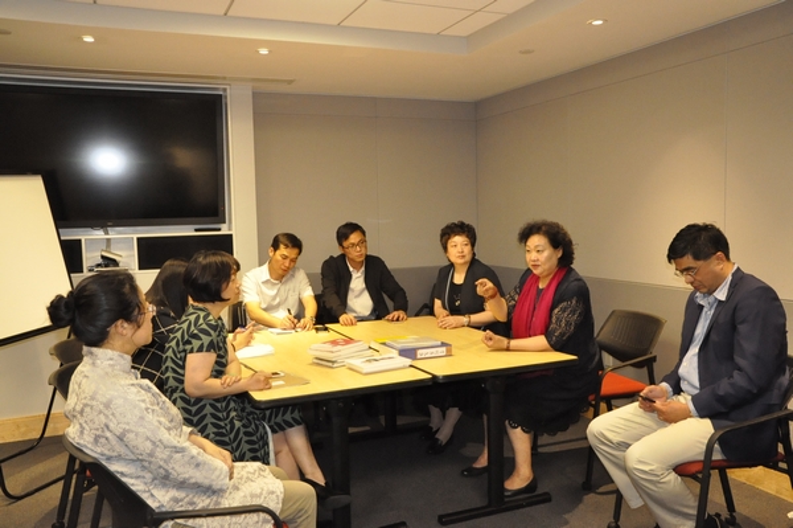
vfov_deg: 43.5
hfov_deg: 62.0
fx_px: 660
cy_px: 264
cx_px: 396
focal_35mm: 30
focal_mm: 20
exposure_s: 1/100
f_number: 6.3
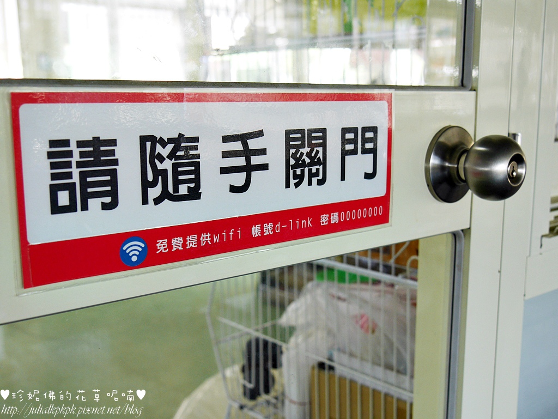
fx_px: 677
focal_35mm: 42
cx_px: 279
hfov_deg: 44.8
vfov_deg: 34.4
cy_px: 210
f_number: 4.5
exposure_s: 1/60
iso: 250
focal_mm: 21
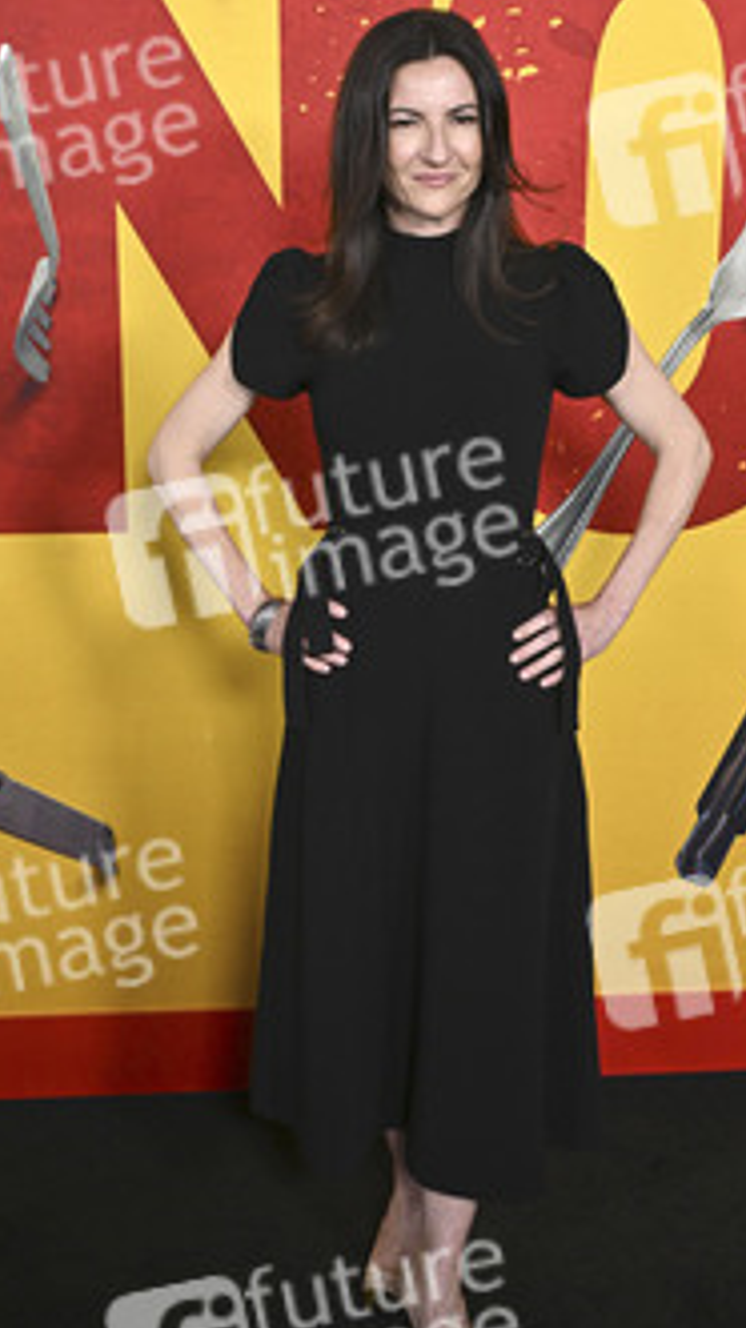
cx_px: 429
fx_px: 1689
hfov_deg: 24.9
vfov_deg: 42.8
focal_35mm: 48
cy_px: 734
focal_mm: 38
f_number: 6.3
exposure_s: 1/250
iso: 2000
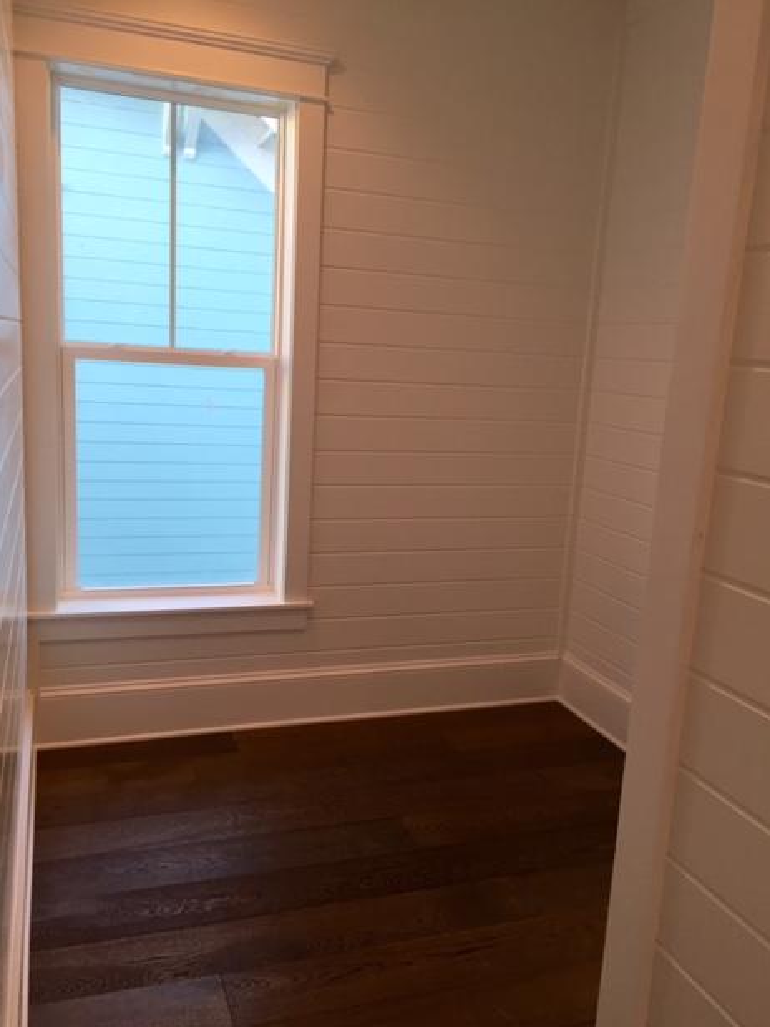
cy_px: 528
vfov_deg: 60.0
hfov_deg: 46.8
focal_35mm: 30
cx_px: 387
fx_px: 890
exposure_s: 1/40
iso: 32
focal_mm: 4.15
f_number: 2.2
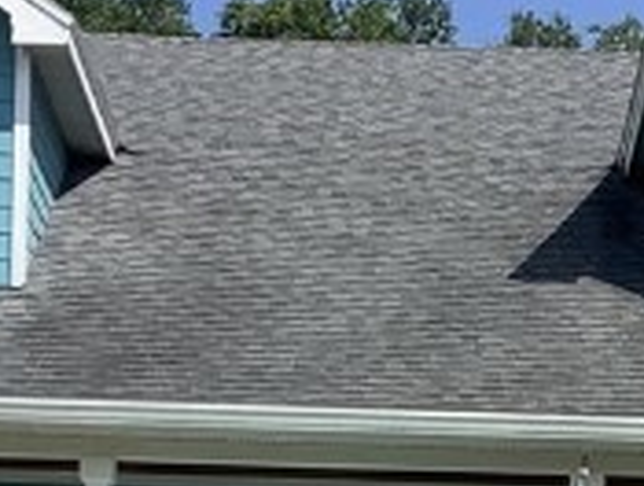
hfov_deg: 10.9
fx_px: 3374
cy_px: 990
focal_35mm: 181
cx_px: 375
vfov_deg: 7.9
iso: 25
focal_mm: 3.3
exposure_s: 1/1294
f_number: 2.4
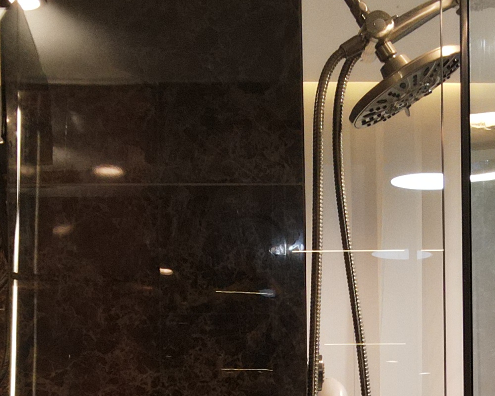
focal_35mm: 94
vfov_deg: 15.5
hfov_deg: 20.3
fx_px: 1377
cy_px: 518
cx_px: 357
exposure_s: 1/12.5
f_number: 2.8
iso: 400
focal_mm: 4.5
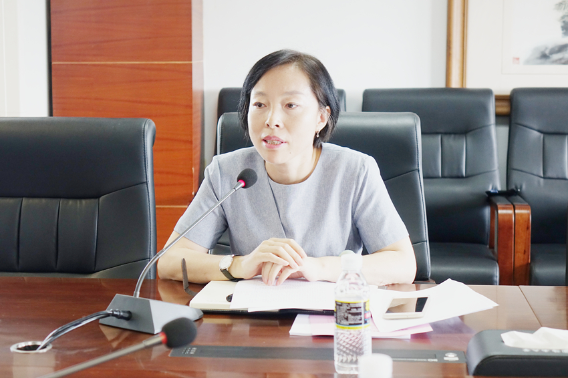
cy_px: 189
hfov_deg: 28.9
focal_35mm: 70
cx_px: 284
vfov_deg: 19.4
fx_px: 1104
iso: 500
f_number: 2.8
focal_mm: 25.71
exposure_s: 1/80
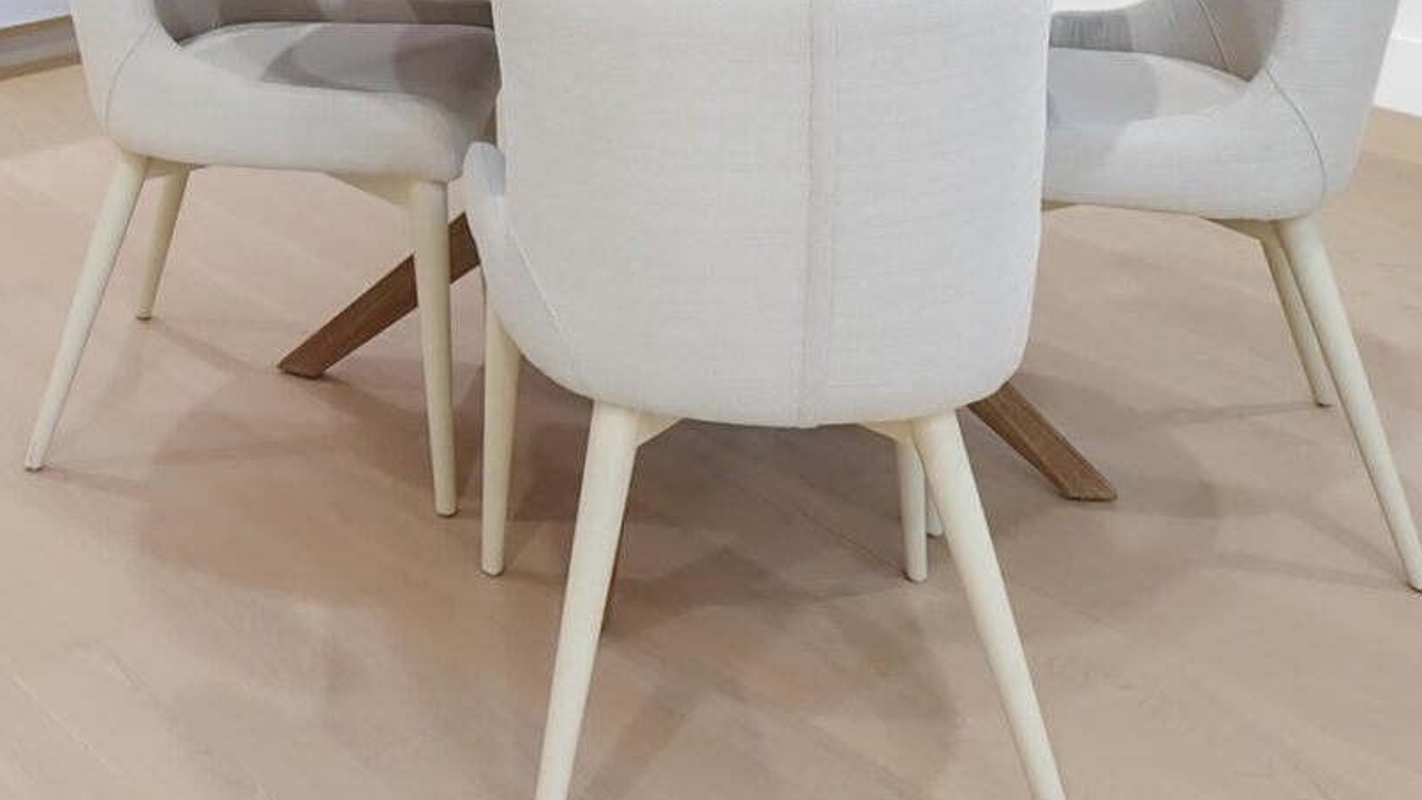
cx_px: 271
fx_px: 2036
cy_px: -407
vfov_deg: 19.4
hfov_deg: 37.1
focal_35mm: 54
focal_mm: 16
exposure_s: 1/15
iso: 200
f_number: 6.3
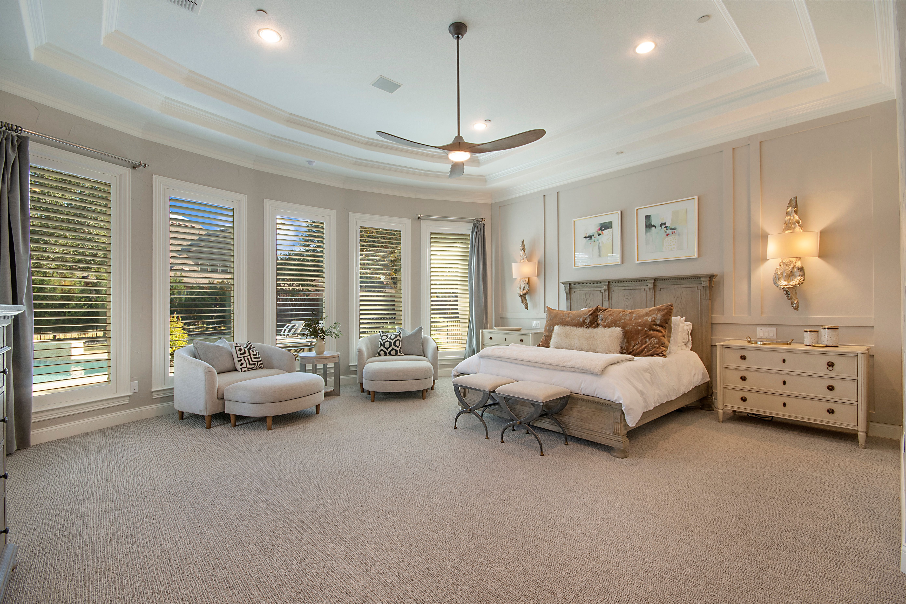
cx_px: 453
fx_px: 377
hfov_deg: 100.4
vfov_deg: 77.3
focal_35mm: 15
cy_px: 302
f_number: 11
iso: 100
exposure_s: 1/30
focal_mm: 10
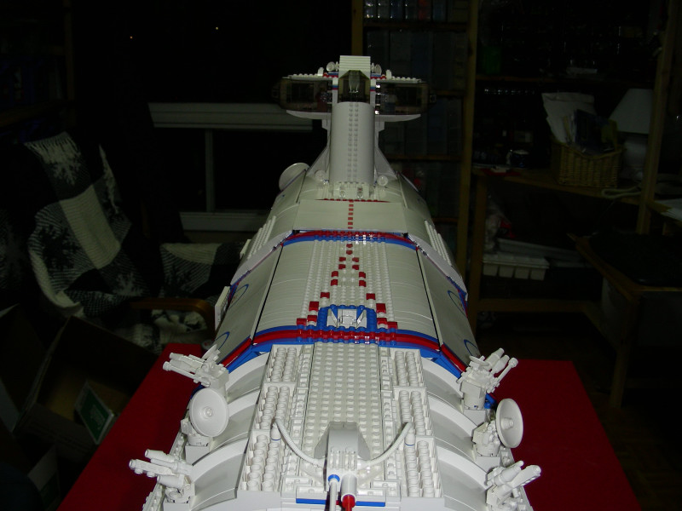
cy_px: 256
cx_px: 341
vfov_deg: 37.7
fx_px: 749
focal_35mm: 38
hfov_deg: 49.0
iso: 50
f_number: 3.5
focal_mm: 6.3
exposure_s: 1/60.1
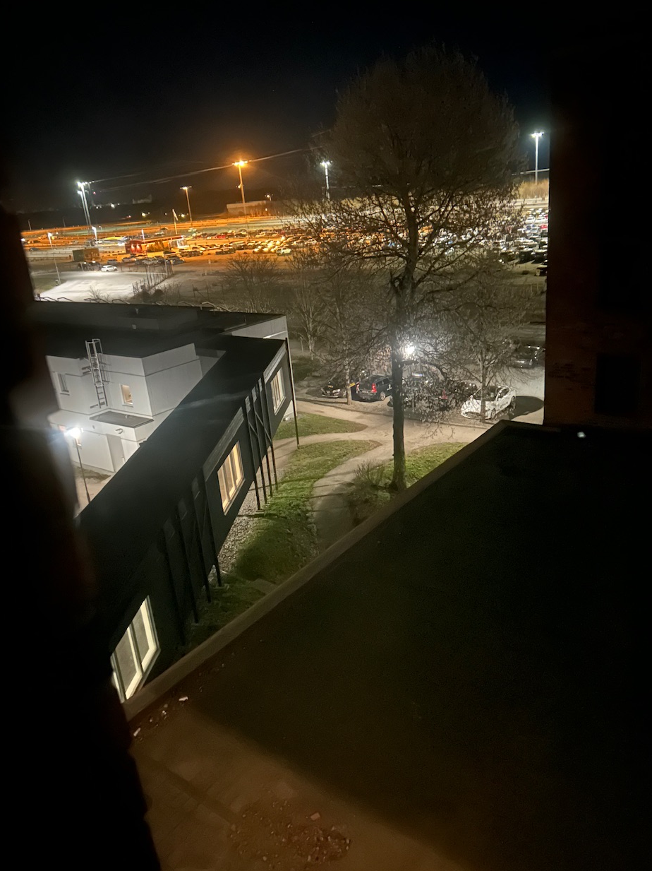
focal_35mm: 27
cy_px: 427
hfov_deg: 51.3
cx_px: 332
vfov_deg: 65.3
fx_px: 678
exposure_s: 1/2
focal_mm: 5.7
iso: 3200
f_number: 1.5
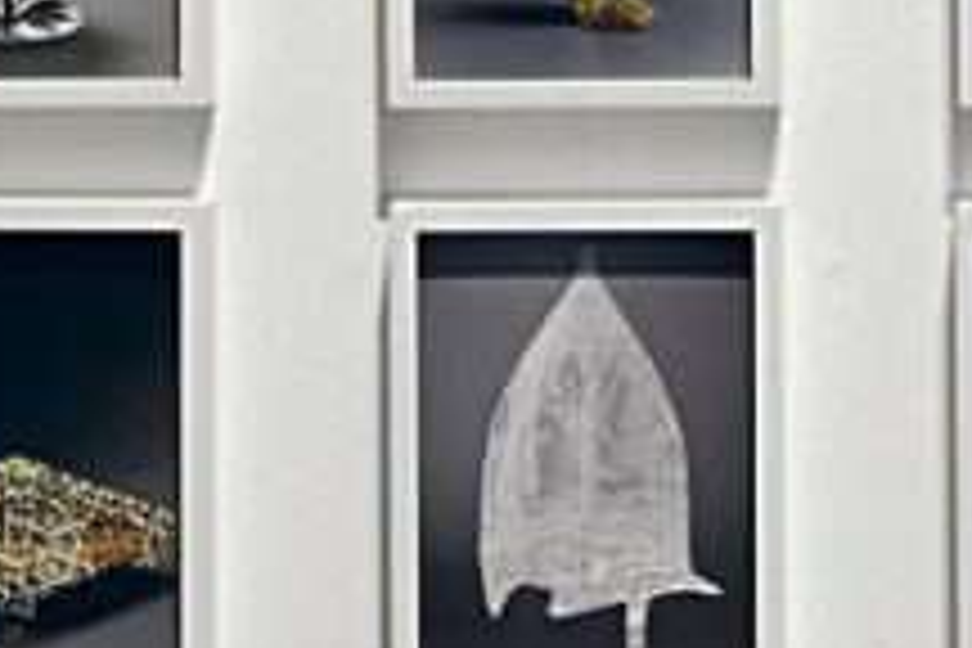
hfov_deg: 10.6
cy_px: -452
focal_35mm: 190
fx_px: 5130
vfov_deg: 7.1
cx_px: 1156
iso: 64
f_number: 16
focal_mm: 40
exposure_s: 4
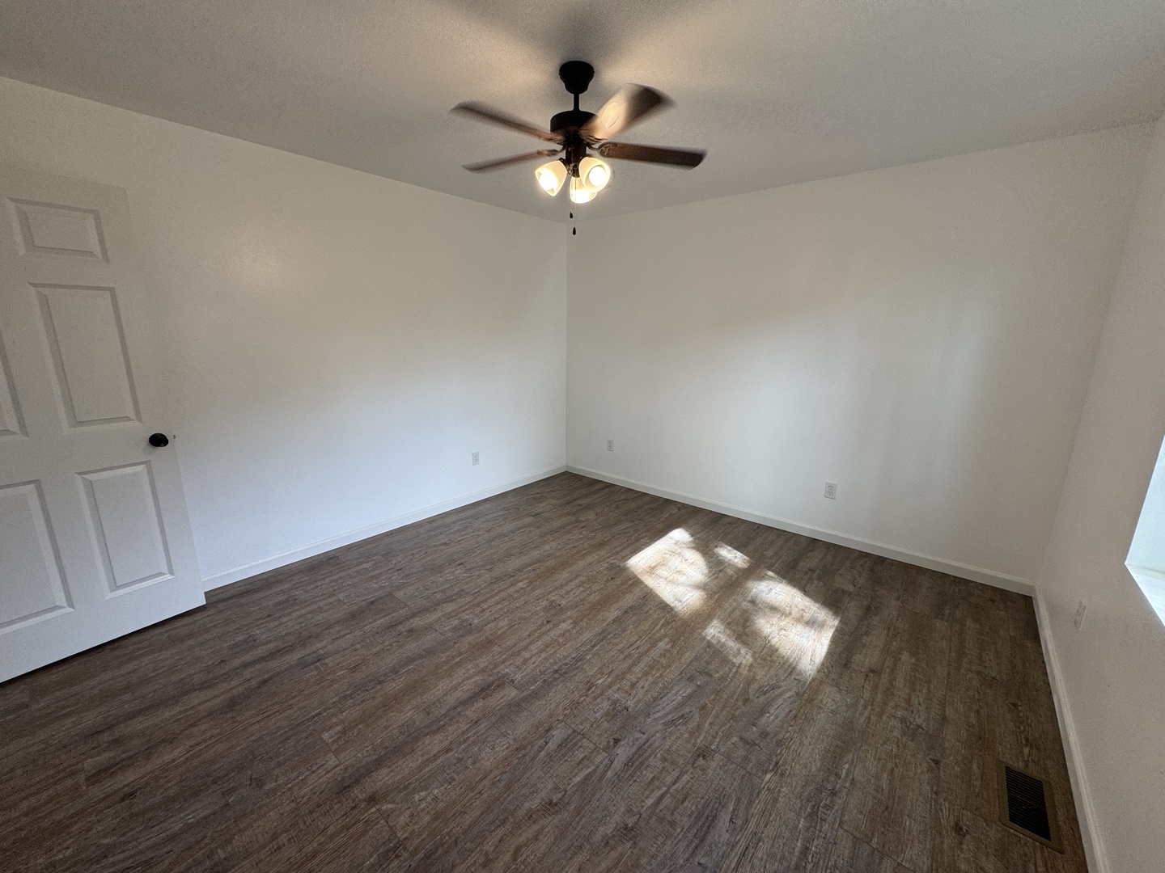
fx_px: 471
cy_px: 436
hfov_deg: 102.1
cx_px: 582
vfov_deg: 85.7
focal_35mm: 14
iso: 100
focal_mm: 2.22
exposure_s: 1/120
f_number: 2.2
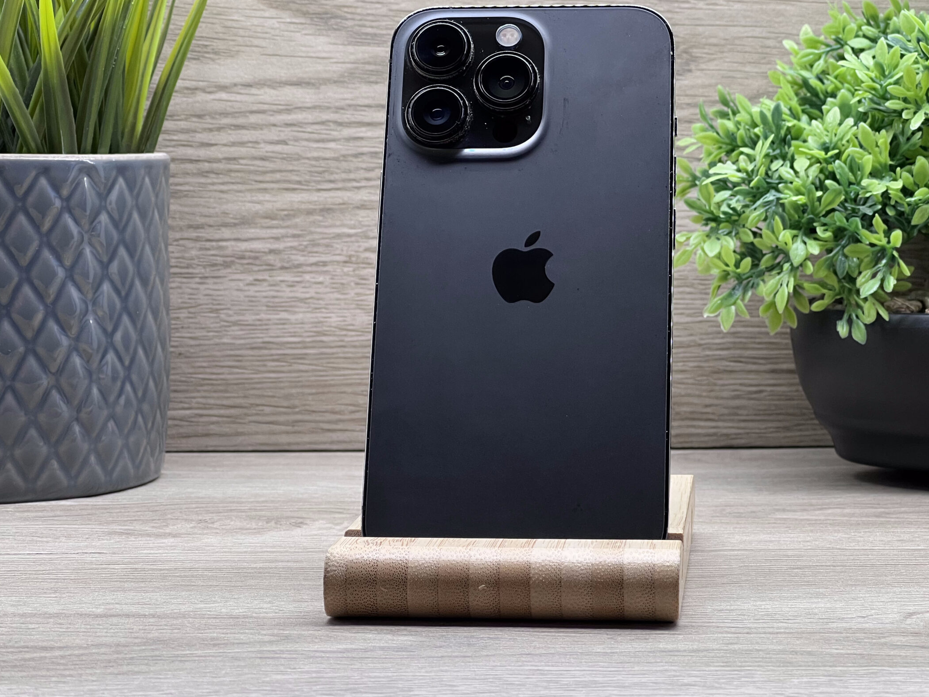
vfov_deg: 15.7
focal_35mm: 94
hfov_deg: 20.9
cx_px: 528
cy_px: 311
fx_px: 2523
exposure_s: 1/100
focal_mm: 9
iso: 125
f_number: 2.8
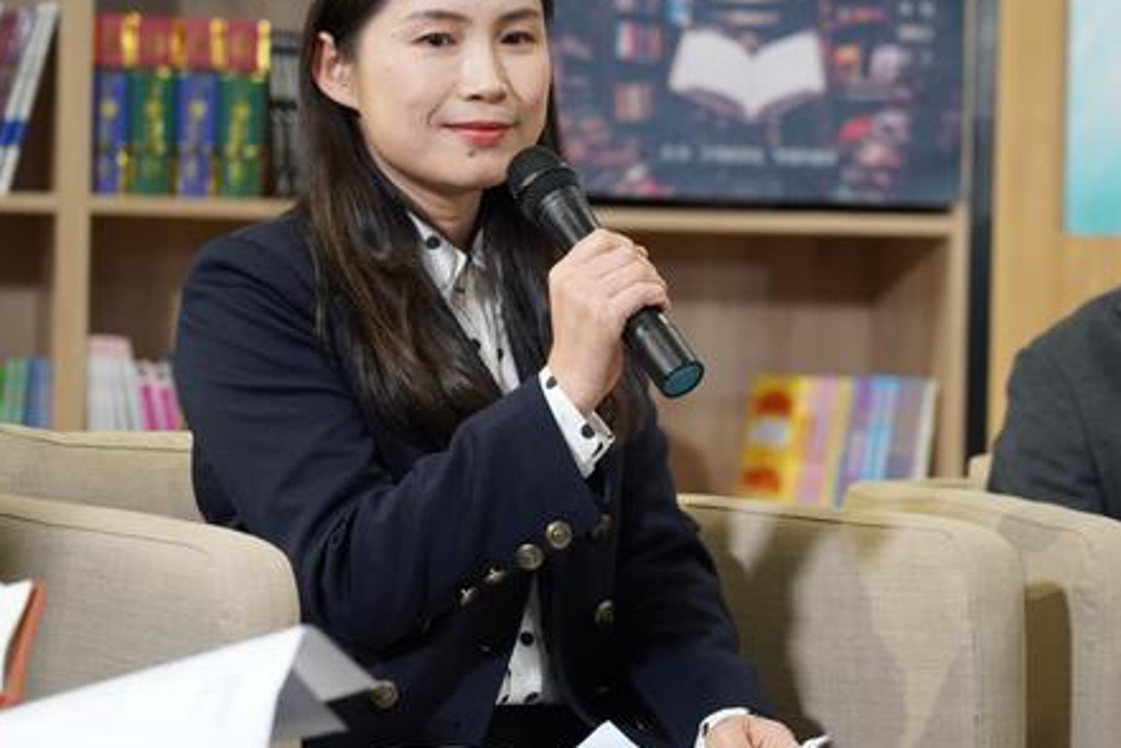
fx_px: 4079
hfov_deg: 15.6
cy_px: 327
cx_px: 582
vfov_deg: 10.5
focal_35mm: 131
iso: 2500
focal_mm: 105
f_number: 4
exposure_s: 1/125
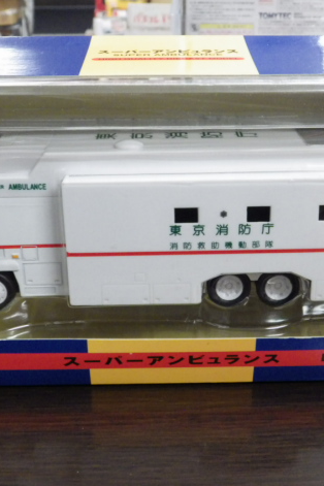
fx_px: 783
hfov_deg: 23.4
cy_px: 239
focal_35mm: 58
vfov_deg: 34.5
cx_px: 184
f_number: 3.6
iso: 800
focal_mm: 7.4
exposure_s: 1/40
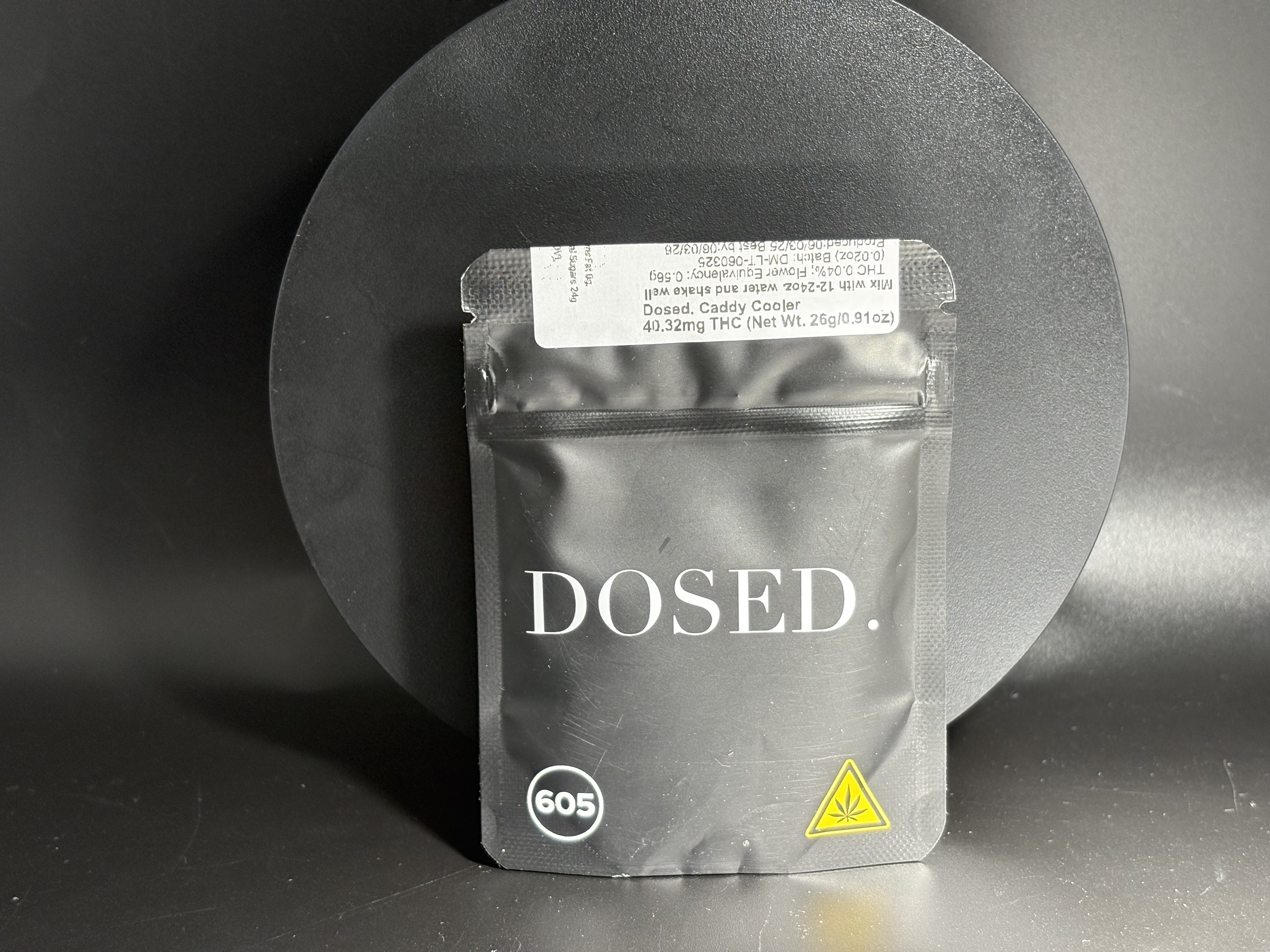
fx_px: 1908
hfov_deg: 36.8
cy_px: 476
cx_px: 635
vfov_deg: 28.0
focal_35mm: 52
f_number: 1.6
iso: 80
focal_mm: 5.96
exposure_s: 1/80
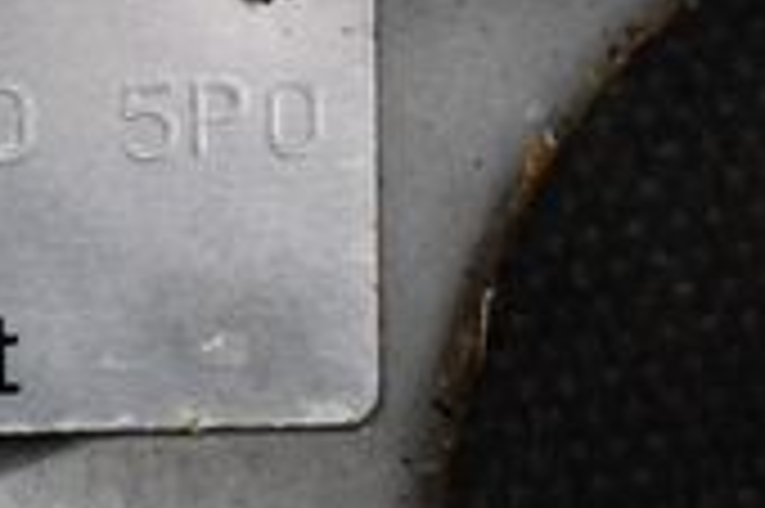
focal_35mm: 264
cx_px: -522
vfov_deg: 5.2
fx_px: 5604
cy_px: 18
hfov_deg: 7.6
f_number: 4.5
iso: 3200
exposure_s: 1/100
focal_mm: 35
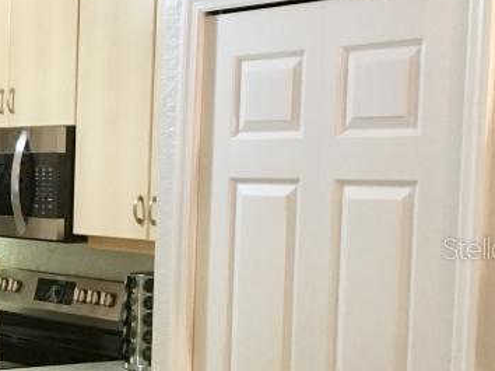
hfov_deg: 21.2
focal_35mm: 84
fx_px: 1200
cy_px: 248
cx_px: -141
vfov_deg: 17.5
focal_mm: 4.15
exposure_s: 1/24
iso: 200
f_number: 2.2
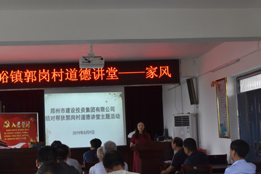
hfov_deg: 42.6
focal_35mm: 46
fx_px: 334
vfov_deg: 29.2
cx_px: 111
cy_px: 107
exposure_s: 1/125
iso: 800
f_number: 5.6
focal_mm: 22
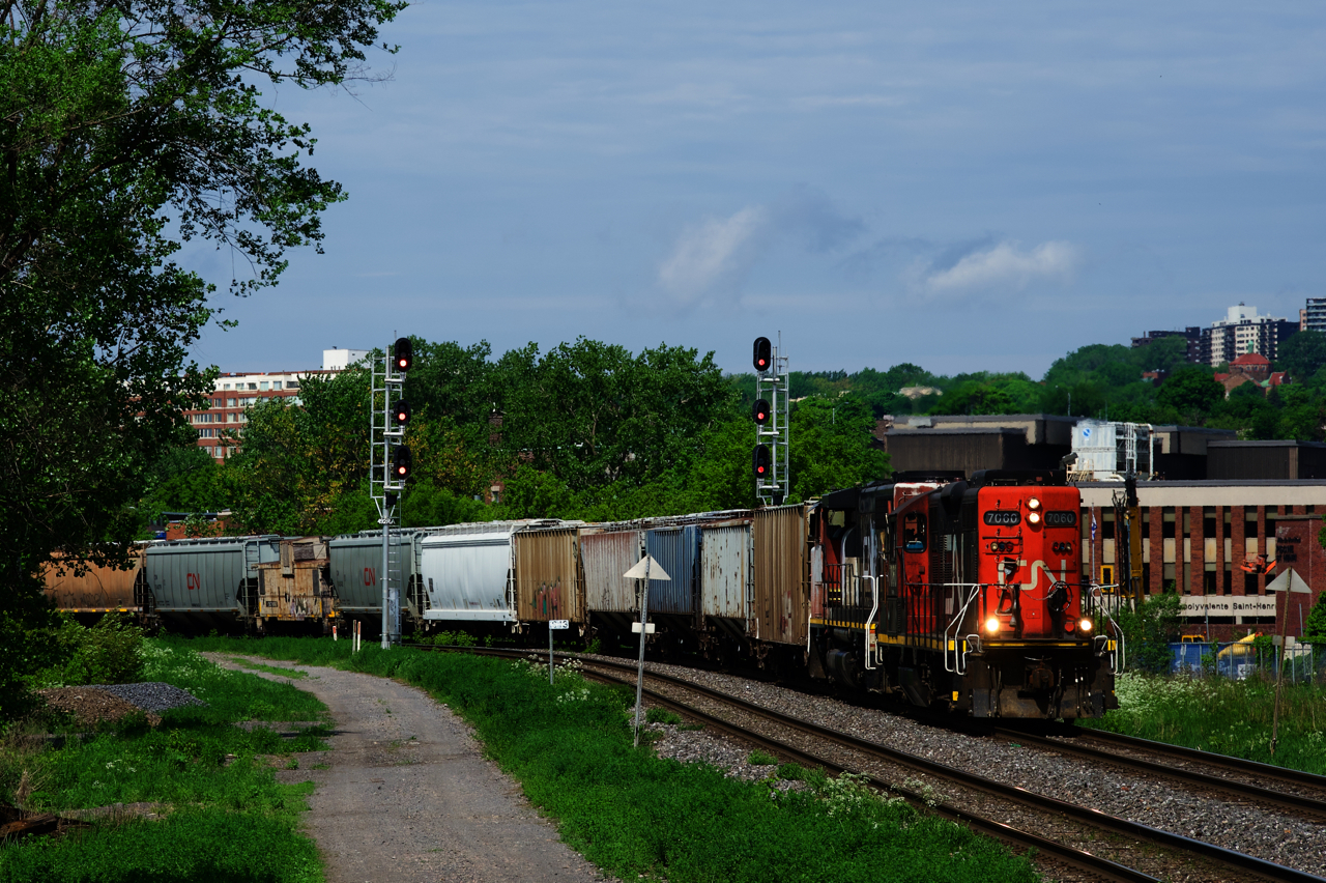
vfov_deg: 11.9
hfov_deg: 17.8
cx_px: 663
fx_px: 4233
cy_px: 442
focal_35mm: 115
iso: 250
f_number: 8
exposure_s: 1/800
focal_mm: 115
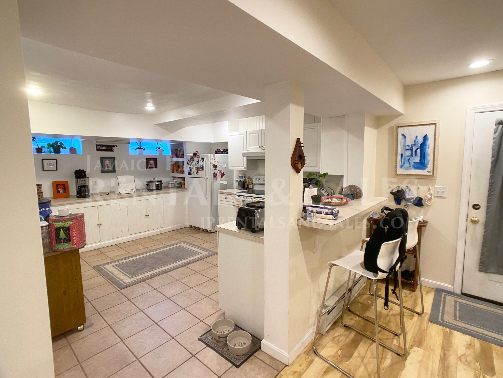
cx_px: 252
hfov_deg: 67.3
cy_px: 189
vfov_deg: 53.1
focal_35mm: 26
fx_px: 378
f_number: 1.8
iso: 160
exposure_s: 1/60
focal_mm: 4.25
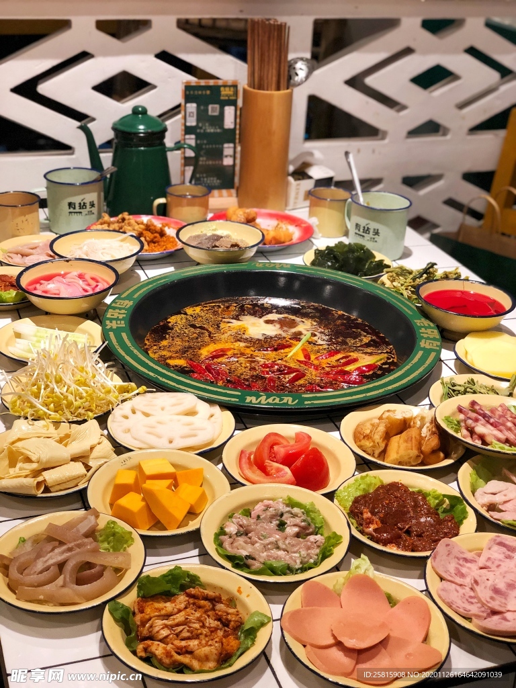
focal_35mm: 52
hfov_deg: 28.0
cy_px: 344
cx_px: 258
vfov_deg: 36.8
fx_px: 1034
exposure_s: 1/60
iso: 80
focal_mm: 6
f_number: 2.4
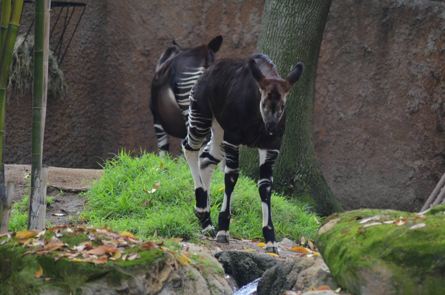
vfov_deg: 4.1
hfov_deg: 6.3
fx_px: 4071
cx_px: 222
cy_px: 148
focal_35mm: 330
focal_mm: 220
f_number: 4.8
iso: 1600
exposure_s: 1/500
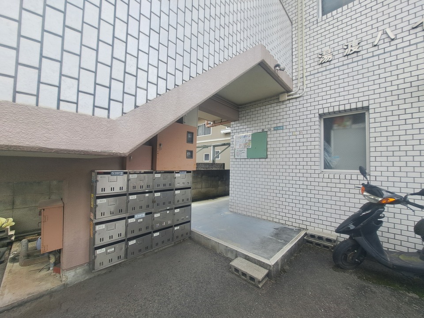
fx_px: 159
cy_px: 159
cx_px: 212
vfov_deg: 89.9
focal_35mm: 13
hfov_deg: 106.2
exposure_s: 1/247
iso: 50
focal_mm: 1.74
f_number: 2.2
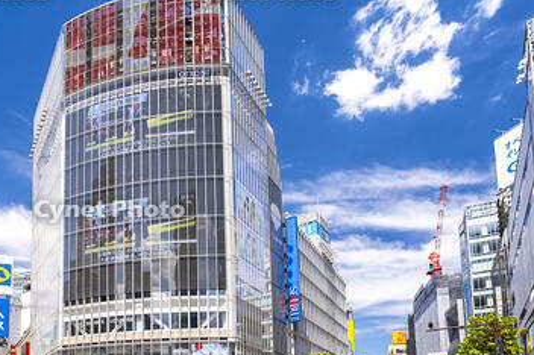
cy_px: 205
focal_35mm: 29
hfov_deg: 59.4
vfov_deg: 44.7
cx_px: 118
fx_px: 430
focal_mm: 17
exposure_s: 1/60
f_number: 10
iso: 64
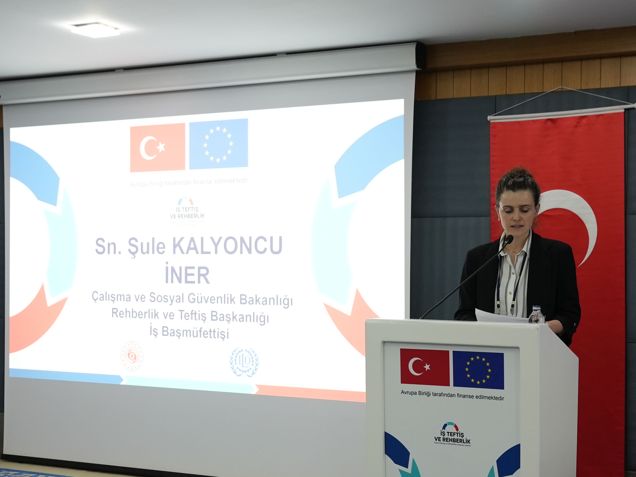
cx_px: 371
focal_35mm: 63
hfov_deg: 30.6
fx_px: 1161
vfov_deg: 23.1
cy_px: 312
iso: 2500
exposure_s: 1/100
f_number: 5
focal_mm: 42.8
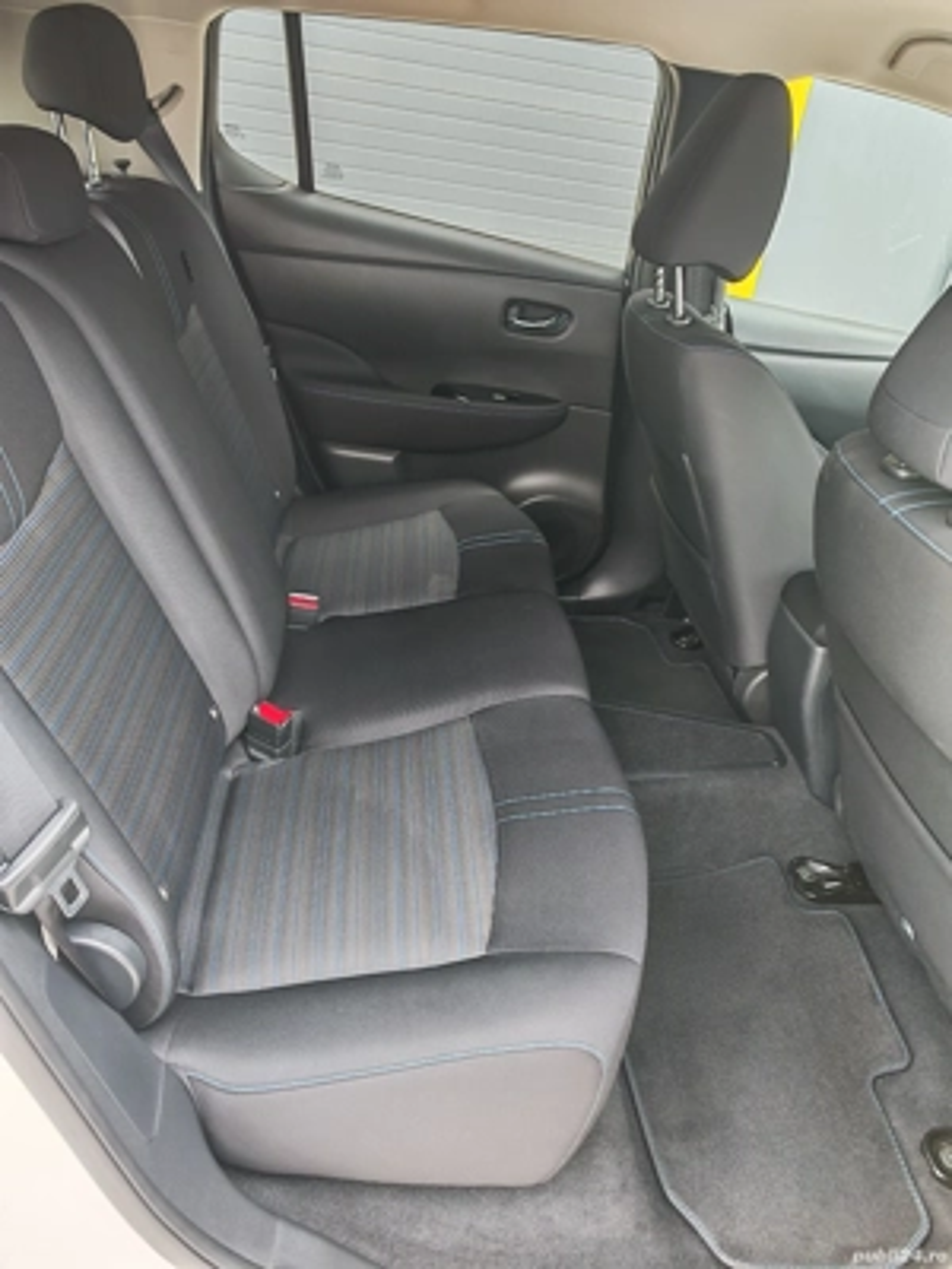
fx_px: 880
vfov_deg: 71.6
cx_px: 476
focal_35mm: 24
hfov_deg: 56.8
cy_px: 634
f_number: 2
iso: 100
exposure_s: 1/100
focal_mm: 6.83
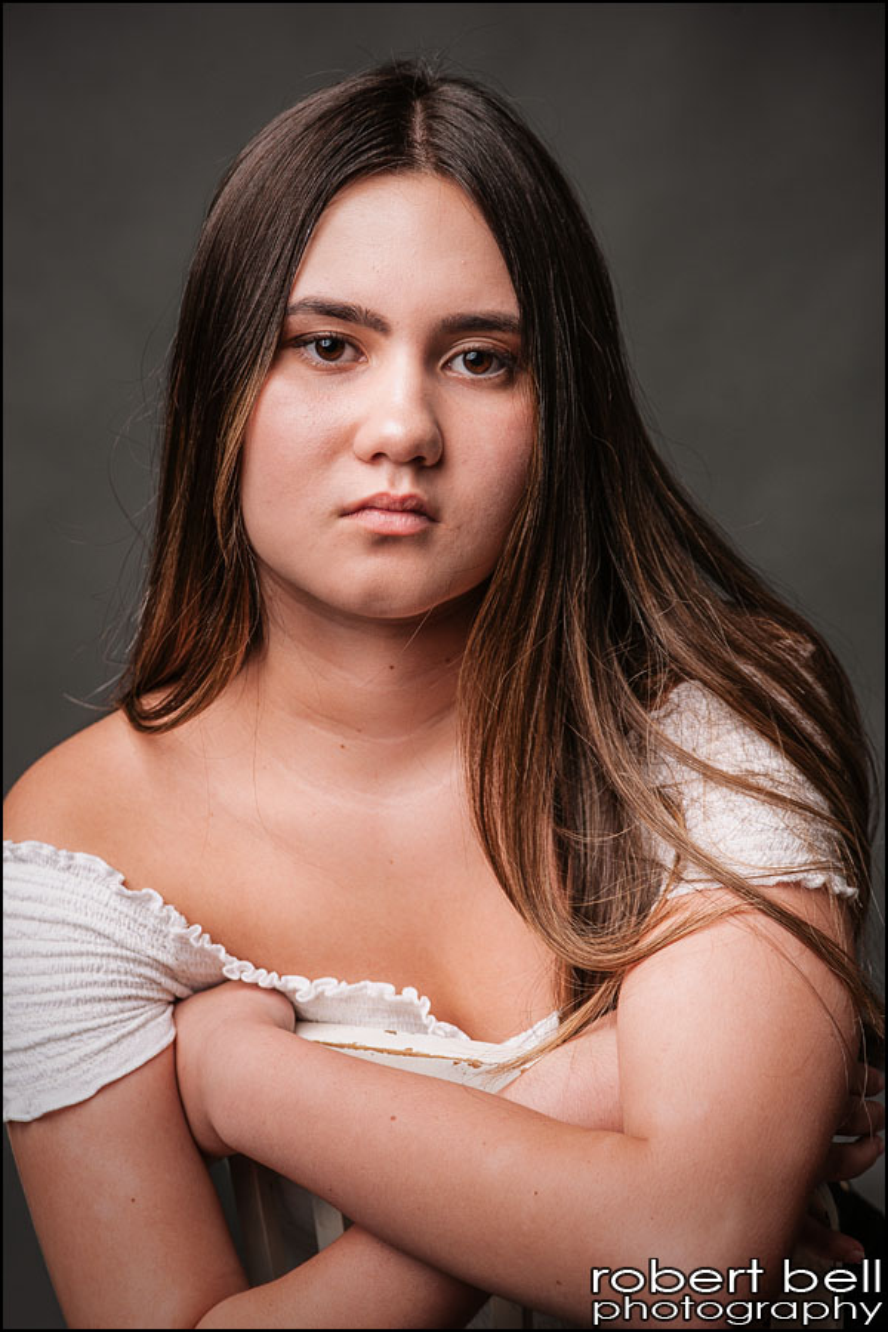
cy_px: 666
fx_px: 3885
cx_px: 444
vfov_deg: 19.5
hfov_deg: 13.0
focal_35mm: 105
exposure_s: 1/100
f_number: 6.3
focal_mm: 105
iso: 200
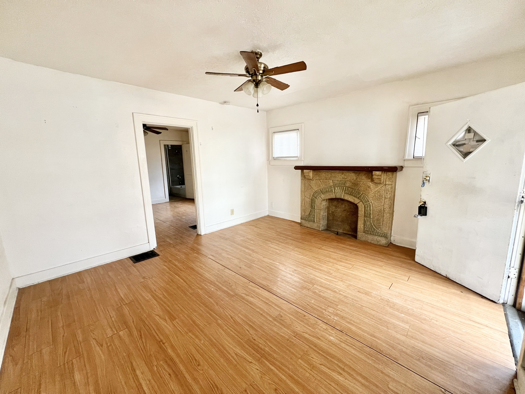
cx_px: 262
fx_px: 197
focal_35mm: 13
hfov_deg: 106.2
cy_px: 197
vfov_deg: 89.9
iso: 200
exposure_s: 1/99
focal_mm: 1.57
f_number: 1.8
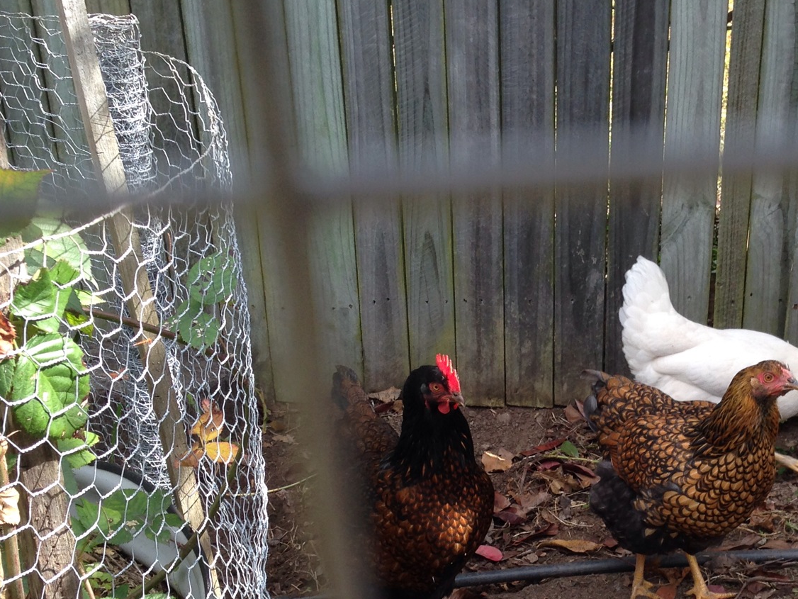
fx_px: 1383
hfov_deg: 31.7
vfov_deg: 24.1
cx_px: 583
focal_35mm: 60
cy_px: 471
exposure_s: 1/232
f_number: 2.4
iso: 50
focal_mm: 4.12
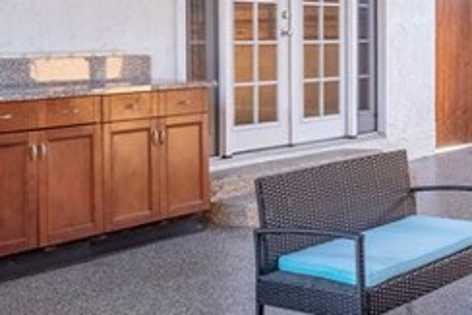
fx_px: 826
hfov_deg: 30.7
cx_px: 410
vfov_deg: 21.2
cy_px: 47
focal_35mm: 63
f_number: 8
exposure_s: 1/480
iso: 400
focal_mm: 10
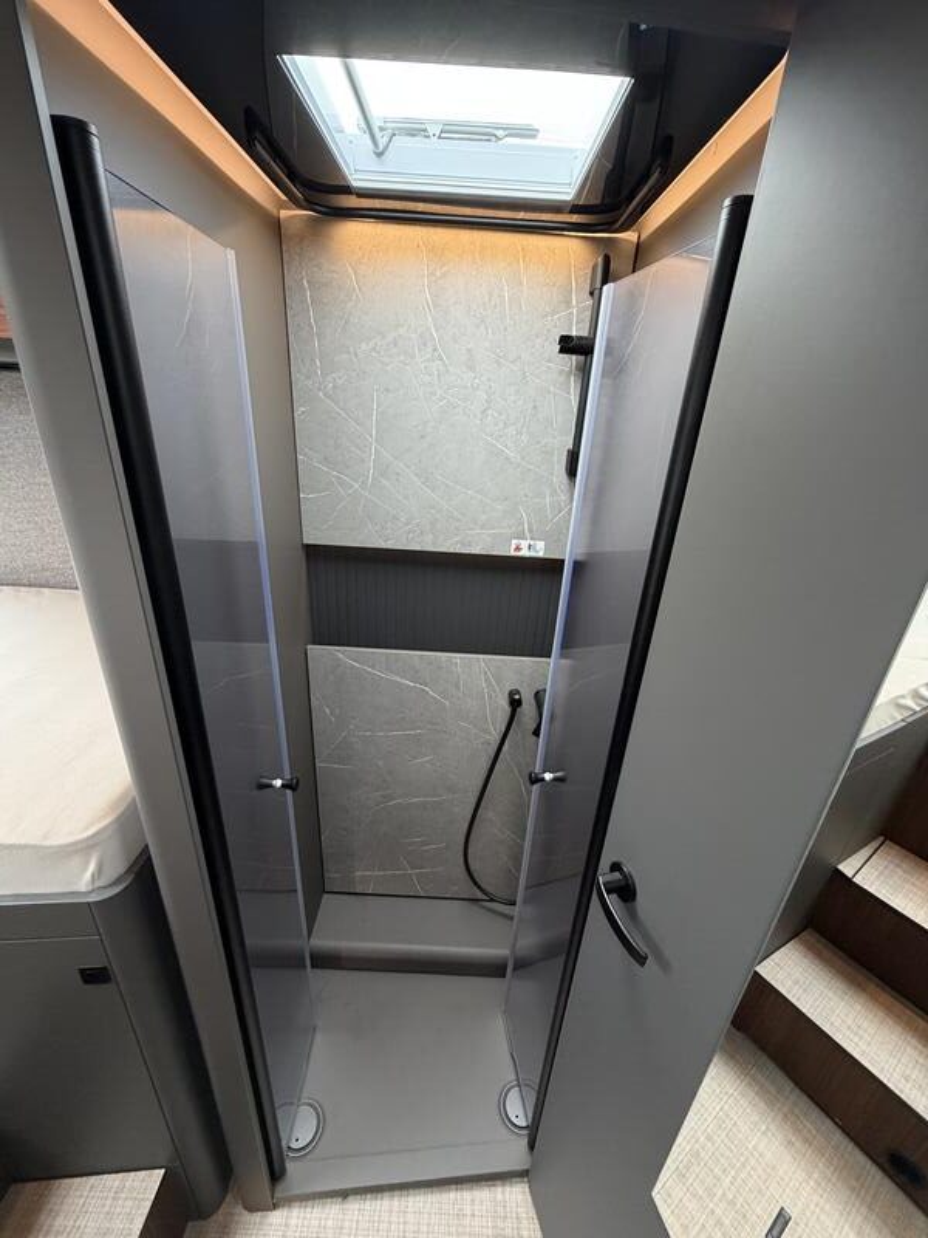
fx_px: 500
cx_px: 464
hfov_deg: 85.7
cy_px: 619
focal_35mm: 14
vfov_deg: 102.1
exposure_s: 1/101
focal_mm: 2.22
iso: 320
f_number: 2.2
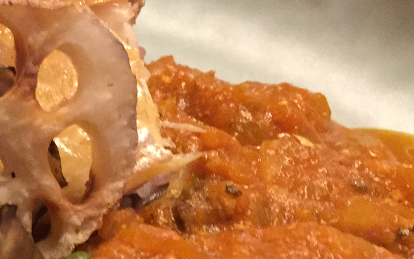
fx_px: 1038
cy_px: 262
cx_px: -201
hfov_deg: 19.7
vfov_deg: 14.0
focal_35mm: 92
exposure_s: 1/15
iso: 400
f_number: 2.2
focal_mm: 4.15
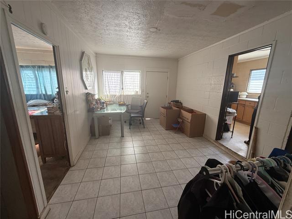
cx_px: 146
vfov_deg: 85.7
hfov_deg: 102.1
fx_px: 118
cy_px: 110
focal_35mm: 14
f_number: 2.2
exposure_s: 1/99
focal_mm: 2.22
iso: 125
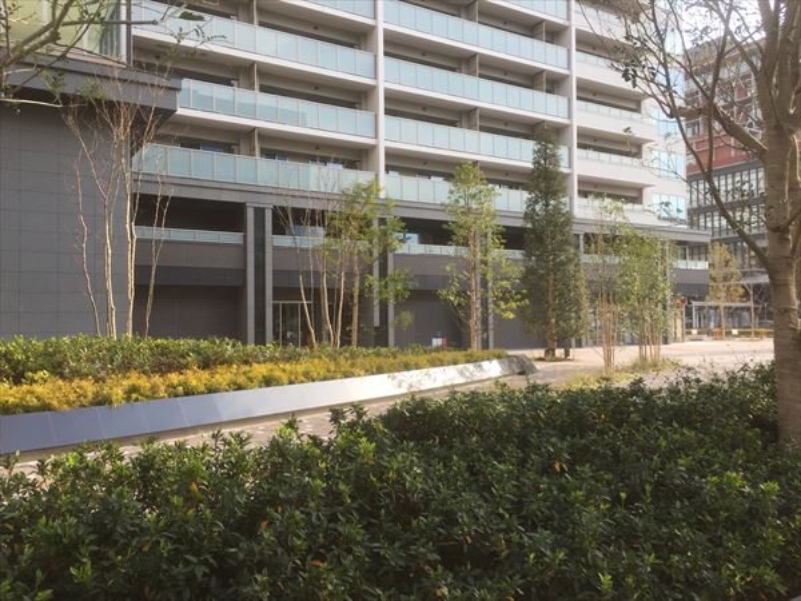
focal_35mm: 29
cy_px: 300
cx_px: 400
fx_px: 671
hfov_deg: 61.7
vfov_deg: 48.2
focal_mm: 4.15
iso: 32
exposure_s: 1/329
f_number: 2.2
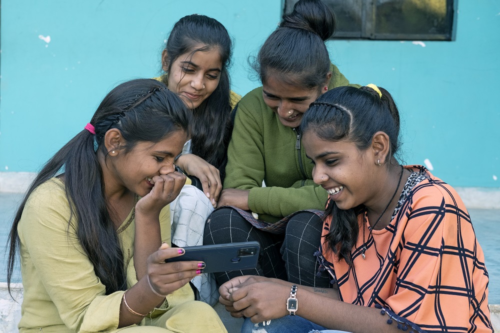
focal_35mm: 53
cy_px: 166
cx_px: 250
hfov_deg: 37.5
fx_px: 736
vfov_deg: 25.5
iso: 400
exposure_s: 1/125
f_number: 4.5
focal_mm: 35
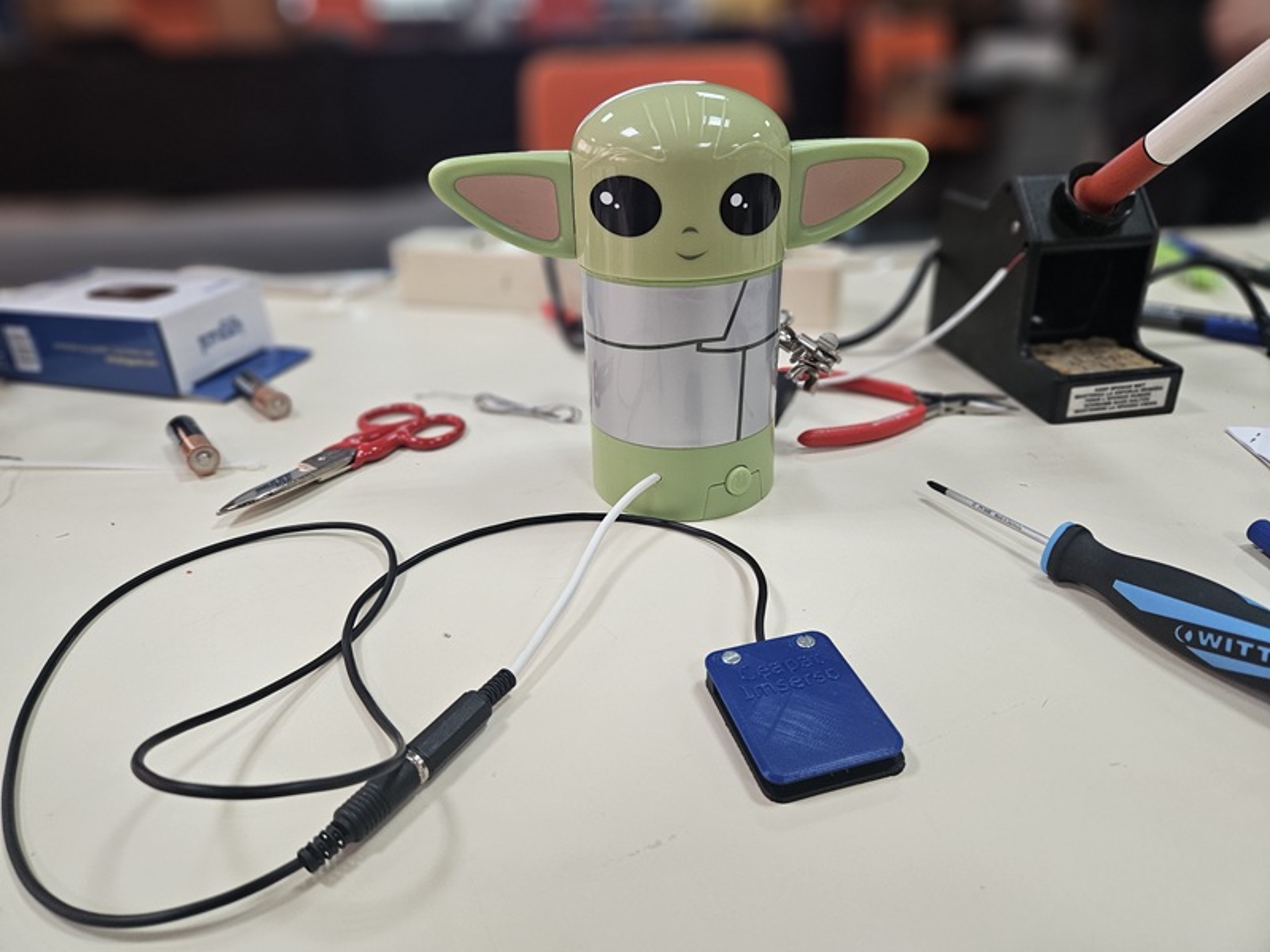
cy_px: 476
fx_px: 844
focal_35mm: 23
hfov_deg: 73.9
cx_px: 635
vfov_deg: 58.9
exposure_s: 1/100
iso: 200
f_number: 1.8
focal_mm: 5.4
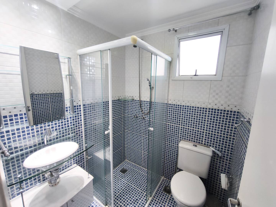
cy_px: 104
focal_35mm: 15
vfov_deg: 81.7
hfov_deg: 98.2
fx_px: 120
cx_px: 138
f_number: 2.2
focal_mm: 1.91
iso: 200
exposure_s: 1/59.9
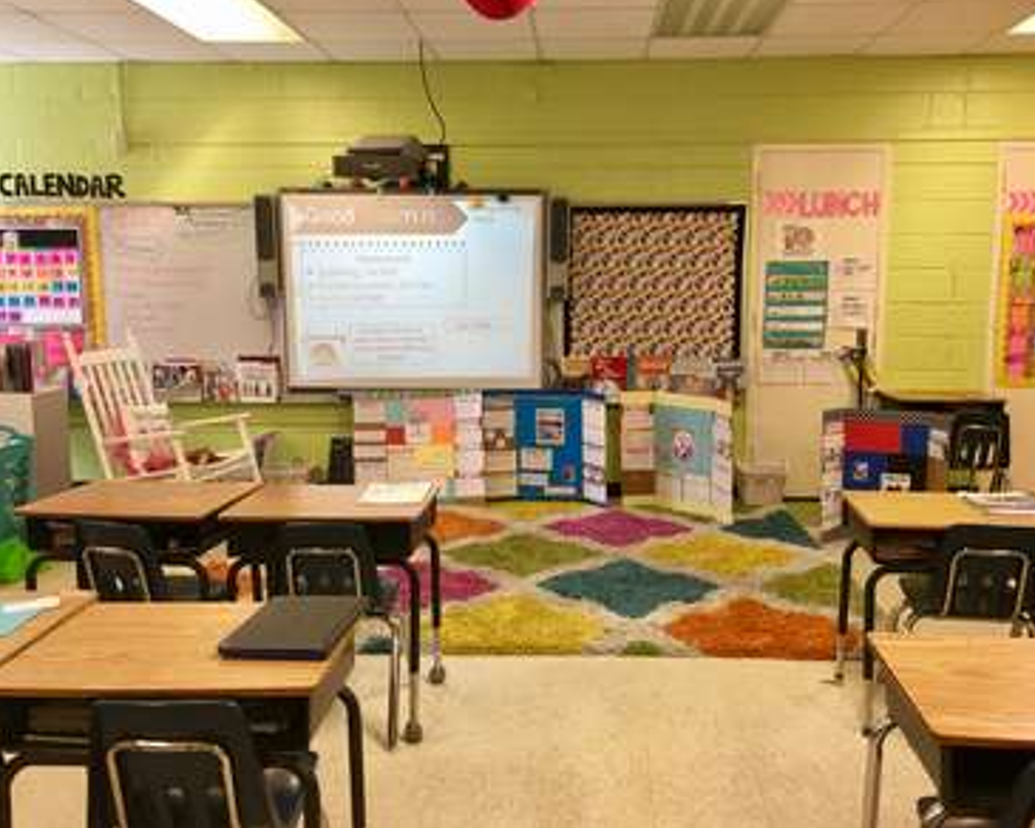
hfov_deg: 57.1
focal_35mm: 31
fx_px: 950
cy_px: 405
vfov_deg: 47.1
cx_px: 559
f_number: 2.2
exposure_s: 1/15
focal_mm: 4.15
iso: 40
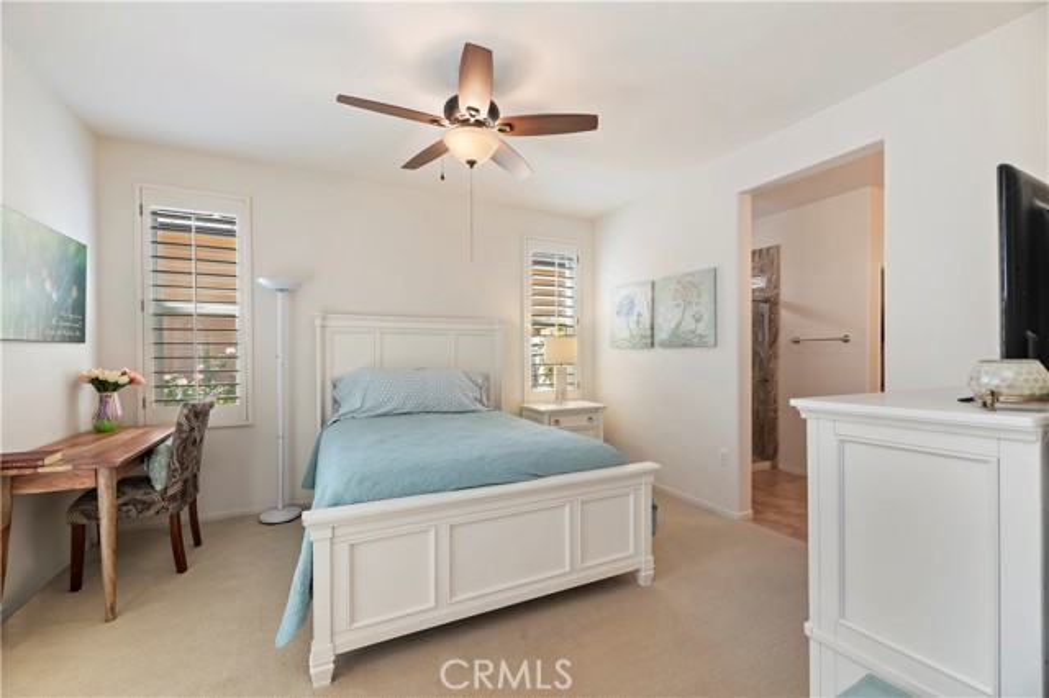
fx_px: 408
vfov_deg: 81.1
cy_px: 349
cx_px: 524
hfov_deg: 104.3
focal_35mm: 14
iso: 500
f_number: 10
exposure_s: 1/6
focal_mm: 14
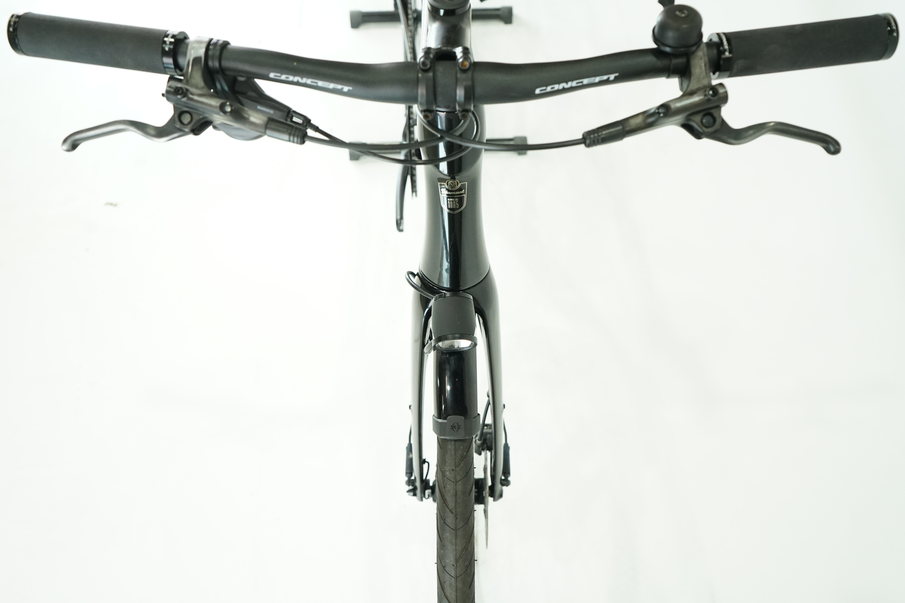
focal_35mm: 31
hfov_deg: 60.3
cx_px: 452
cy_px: 302
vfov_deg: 42.3
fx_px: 779
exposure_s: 1/200
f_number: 5
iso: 2500
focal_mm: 31
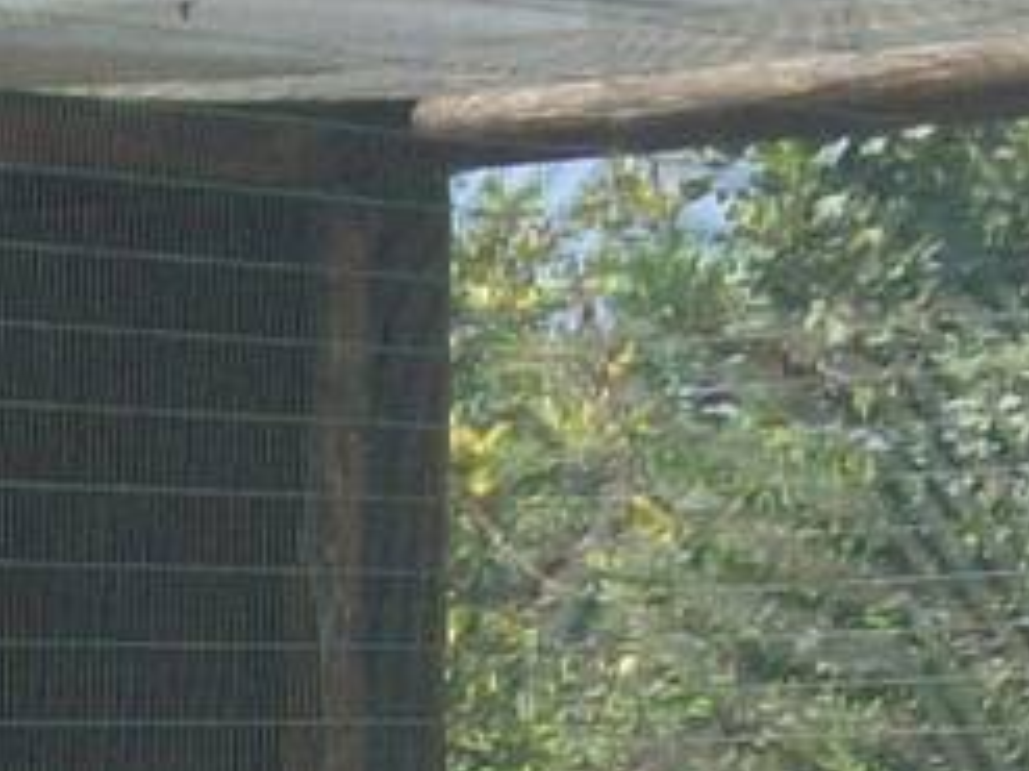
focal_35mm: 233
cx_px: -217
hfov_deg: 8.4
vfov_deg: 6.3
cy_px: 994
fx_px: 6923
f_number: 4.8
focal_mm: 6
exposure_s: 1/285
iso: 80
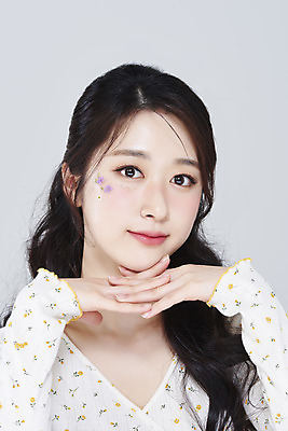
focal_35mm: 105
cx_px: 144
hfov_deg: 13.1
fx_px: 1259
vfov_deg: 19.4
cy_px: 216
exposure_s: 1/125
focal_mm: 105
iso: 64
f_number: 11
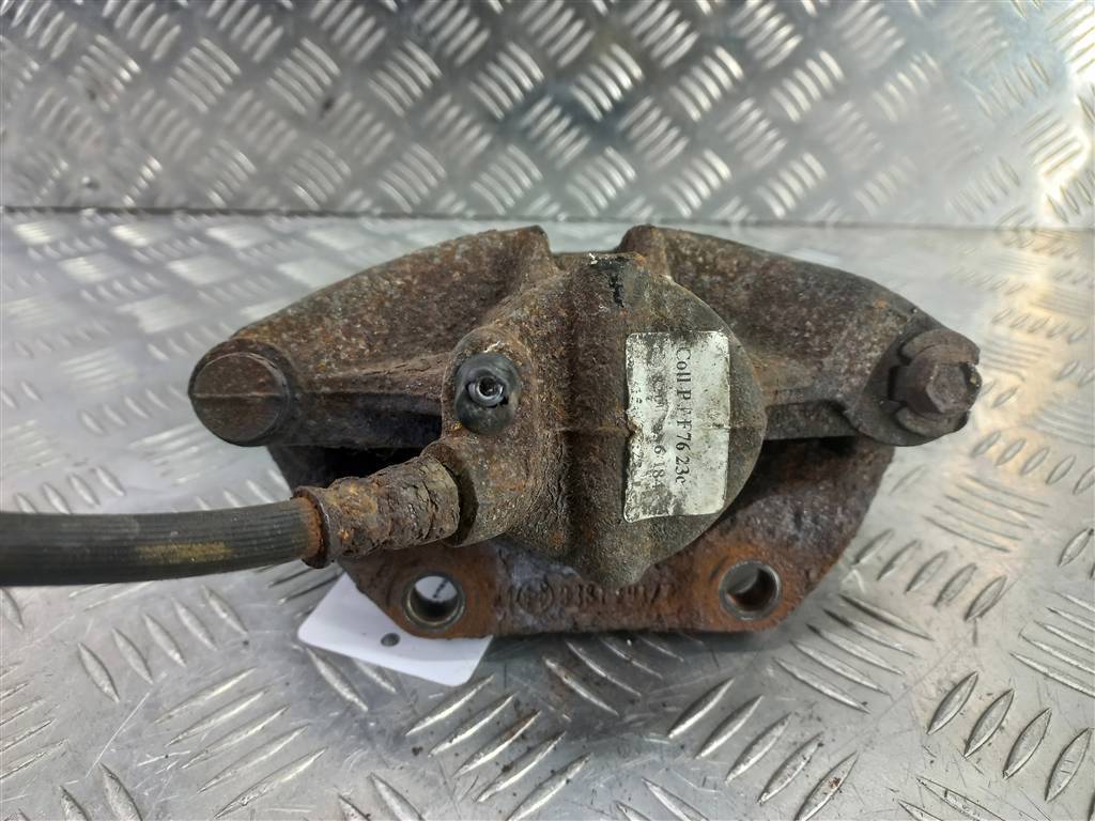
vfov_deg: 54.9
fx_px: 791
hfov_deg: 69.4
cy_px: 410
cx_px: 548
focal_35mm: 25
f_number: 1.8
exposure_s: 1/50
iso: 100
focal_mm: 4.6
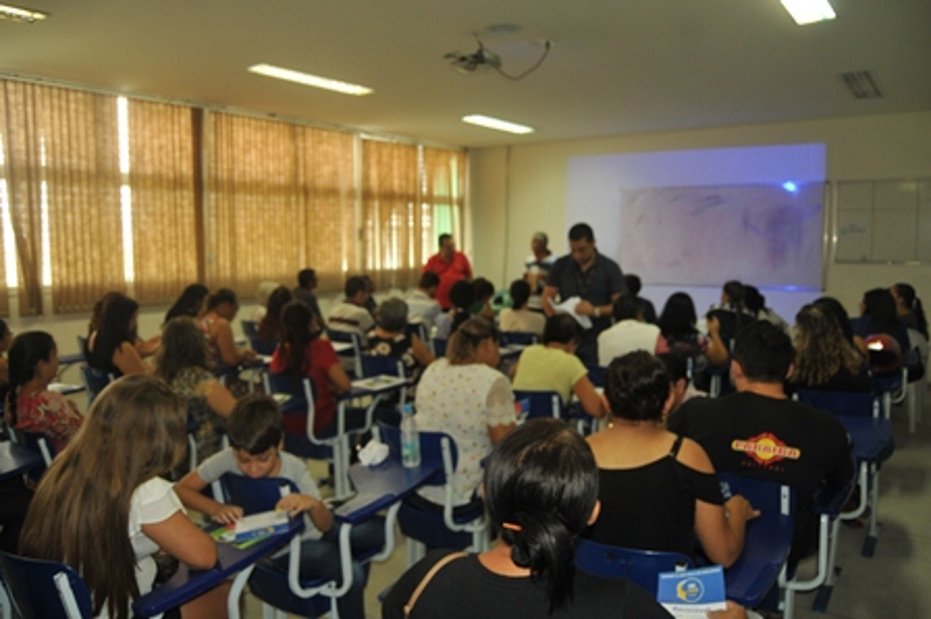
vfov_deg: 47.9
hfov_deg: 67.4
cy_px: 310
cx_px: 466
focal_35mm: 27
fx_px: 698
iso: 400
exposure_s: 1/60
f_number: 4
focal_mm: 18
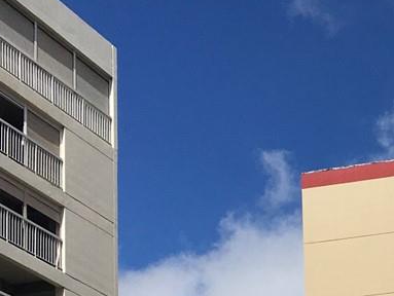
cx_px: 642
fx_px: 1379
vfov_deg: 11.2
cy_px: 576
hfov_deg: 14.8
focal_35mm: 121
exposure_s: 1/3077
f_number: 2.2
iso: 25
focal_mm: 4.15
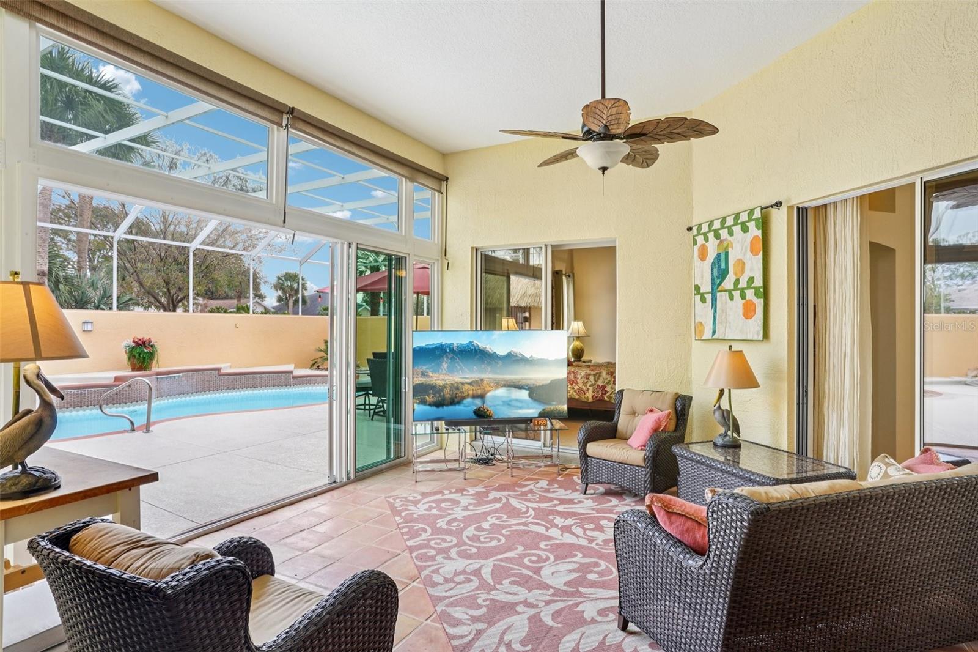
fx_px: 516
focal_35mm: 19
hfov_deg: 86.9
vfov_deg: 64.5
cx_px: 489
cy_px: 326
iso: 400
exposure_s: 1/15
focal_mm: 19
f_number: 11
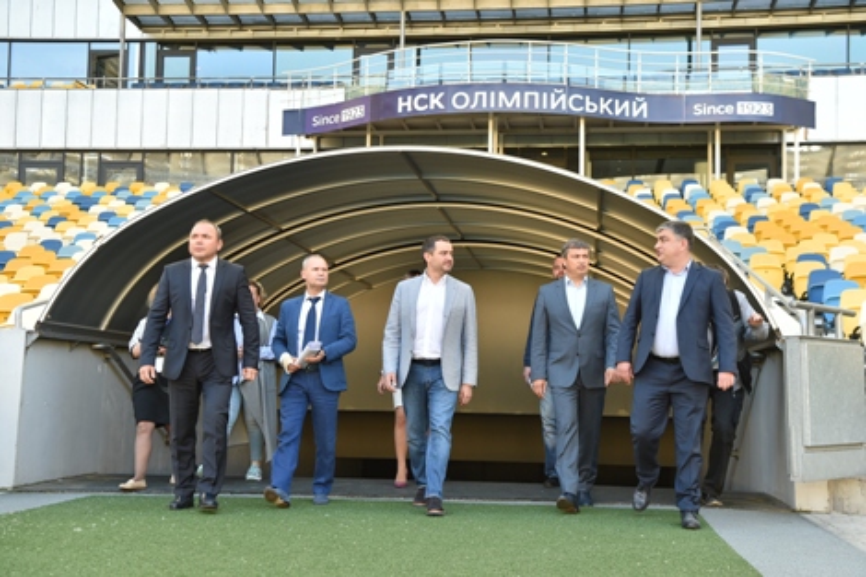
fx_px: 1154
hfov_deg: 41.1
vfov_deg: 28.1
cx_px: 433
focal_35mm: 48
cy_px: 288
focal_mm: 48
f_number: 6.3
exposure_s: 1/125
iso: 400
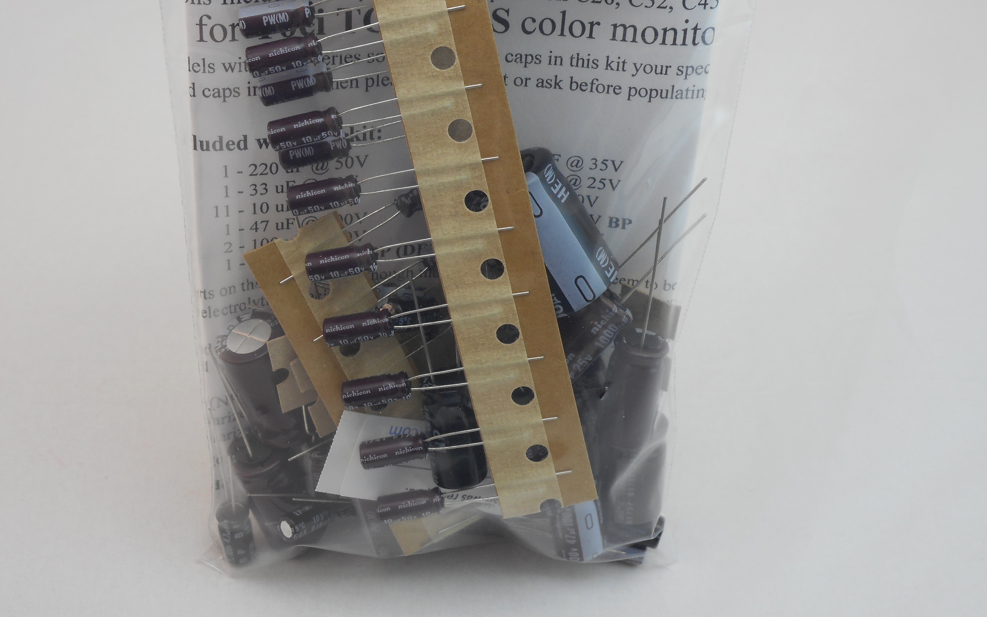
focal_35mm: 64
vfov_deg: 20.2
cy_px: 202
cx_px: 437
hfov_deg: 32.0
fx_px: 1722
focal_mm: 9.1
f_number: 4.9
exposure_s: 1/30
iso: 100
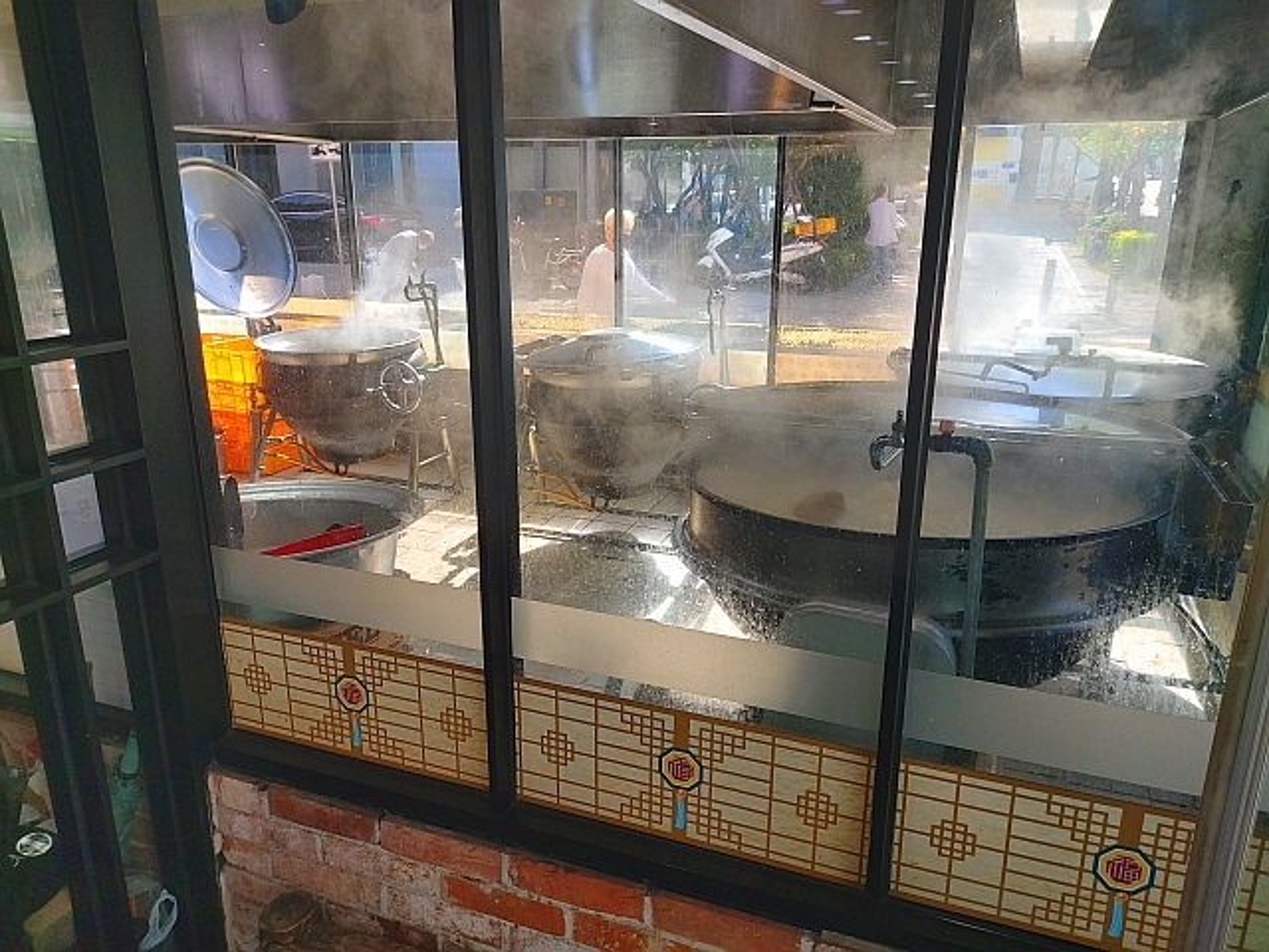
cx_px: 634
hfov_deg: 69.4
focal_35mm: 25
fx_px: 916
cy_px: 476
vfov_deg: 54.9
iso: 50
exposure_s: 1/213
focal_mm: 4.58
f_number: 2
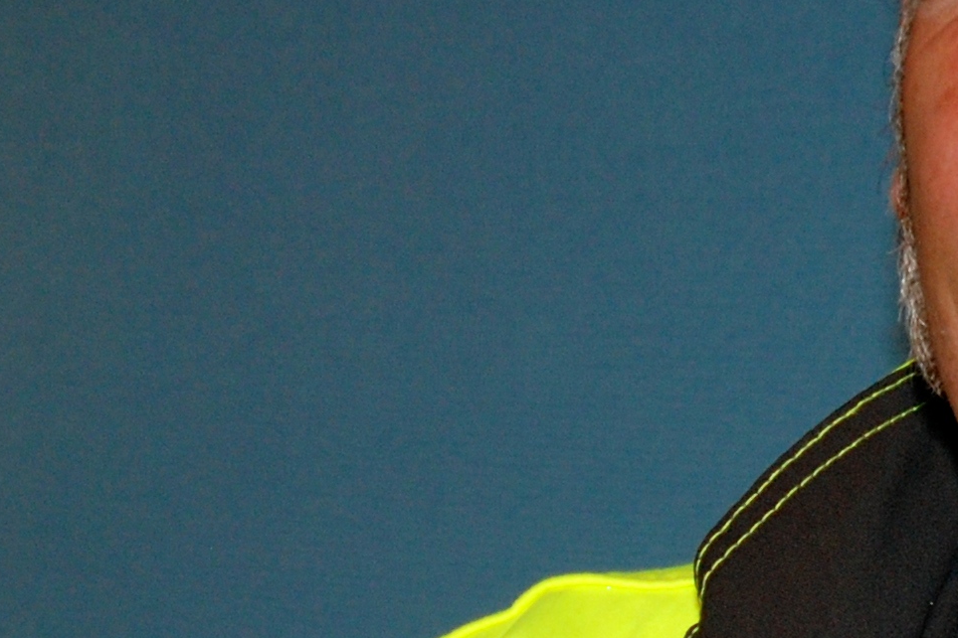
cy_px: 250
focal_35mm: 151
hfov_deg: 13.2
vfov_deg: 9.1
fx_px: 4018
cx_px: 1182
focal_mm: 25
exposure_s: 1/60
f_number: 4
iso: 400
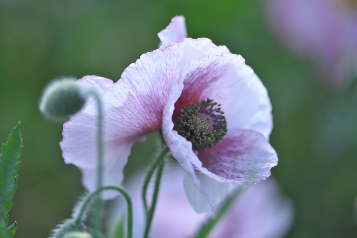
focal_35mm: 300
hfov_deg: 6.9
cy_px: 119
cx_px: 178
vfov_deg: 4.6
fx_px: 2975
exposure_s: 1/3200
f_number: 4
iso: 100
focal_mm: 300
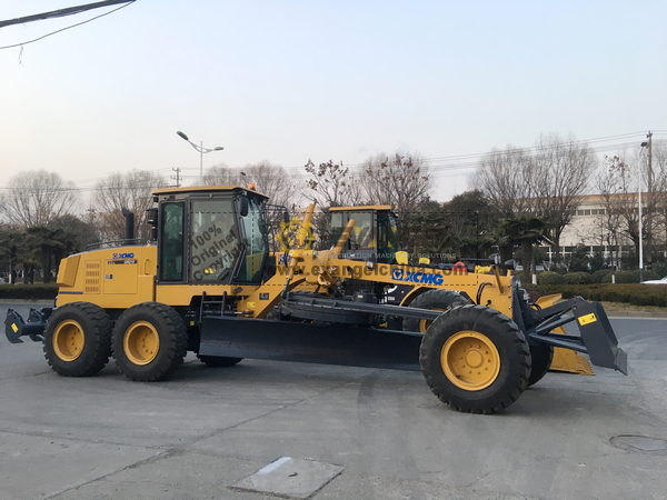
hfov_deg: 61.7
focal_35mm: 29
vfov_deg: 48.2
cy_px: 250
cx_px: 334
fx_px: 559
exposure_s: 1/33
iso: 25
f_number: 2.2
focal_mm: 4.15
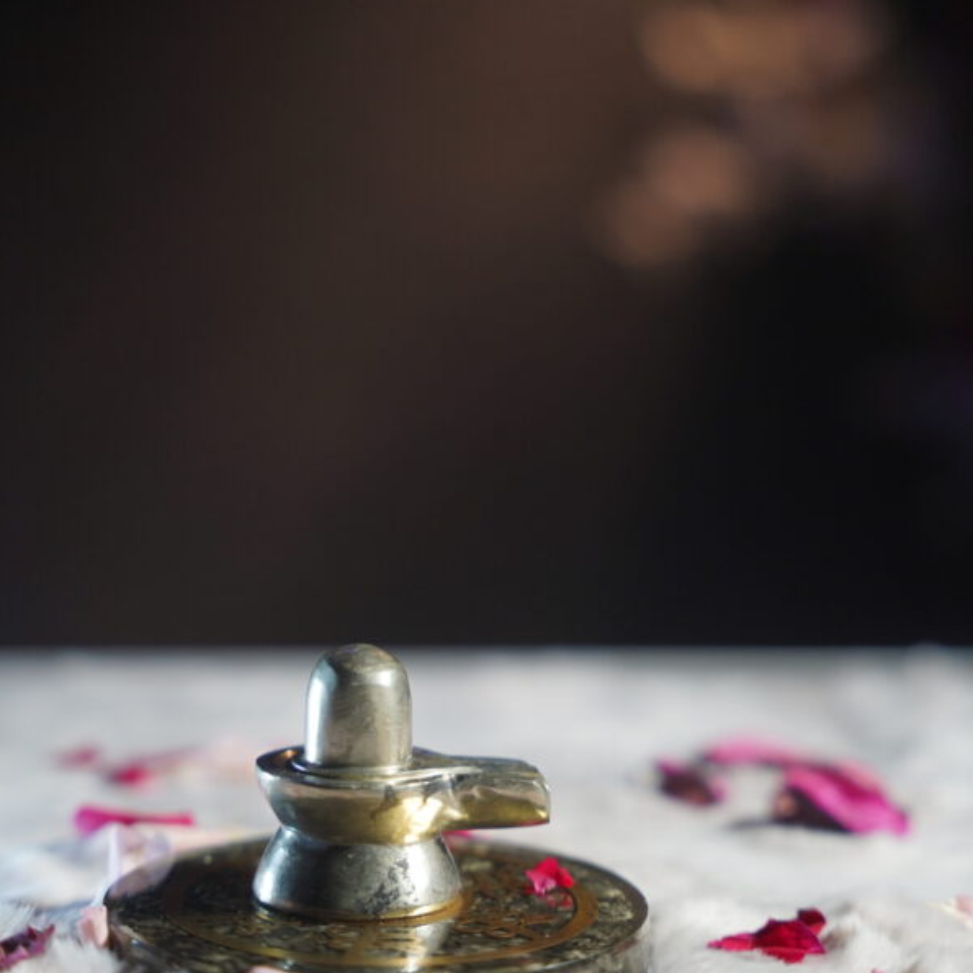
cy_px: 391
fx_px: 2862
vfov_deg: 19.3
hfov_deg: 19.3
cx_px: 487
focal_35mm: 90
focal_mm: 70
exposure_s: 1/160
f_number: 2.8
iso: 320
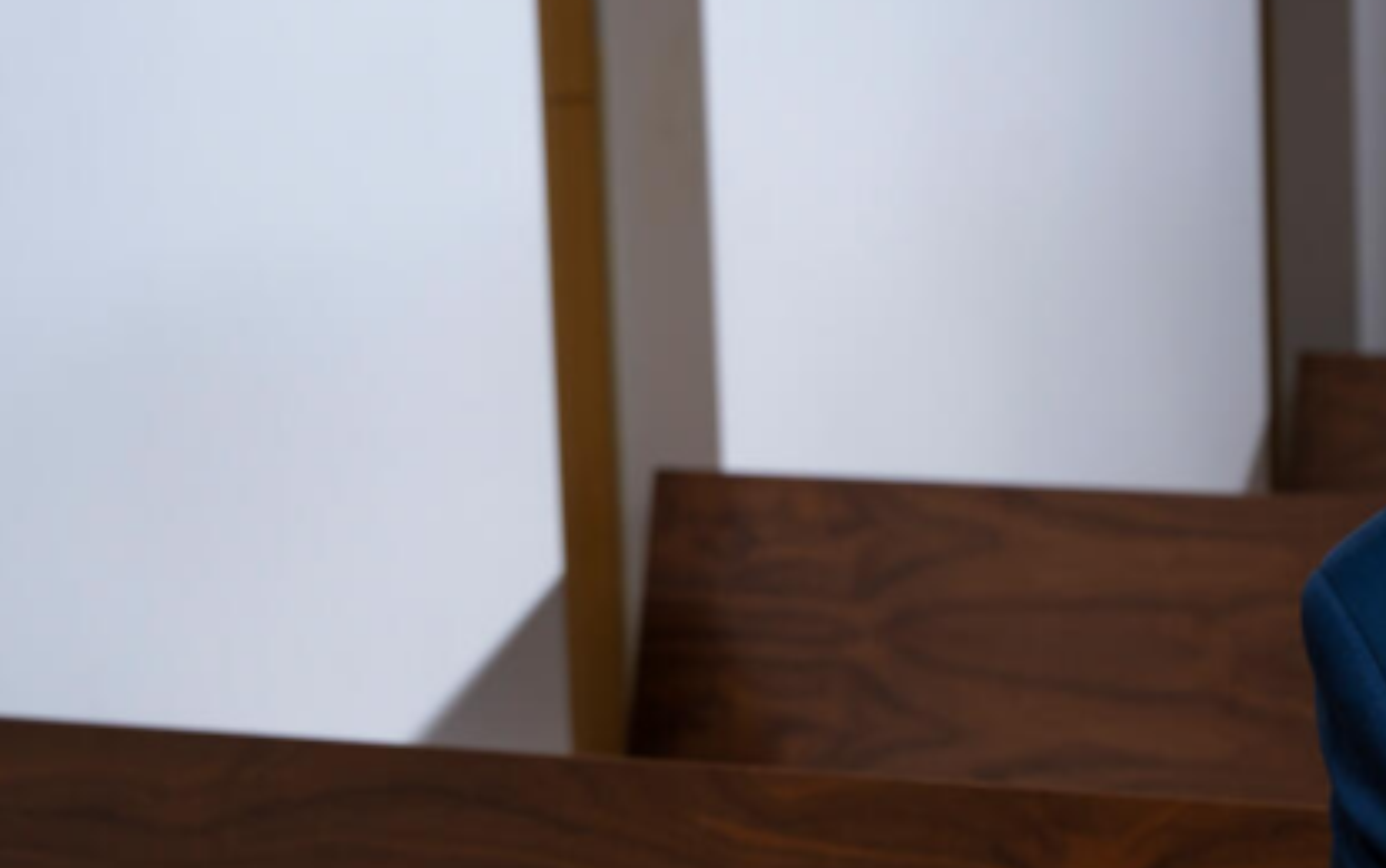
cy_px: 903
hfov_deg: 14.8
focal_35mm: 134
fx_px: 5065
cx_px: 1847
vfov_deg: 9.7
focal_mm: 39
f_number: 4.5
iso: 125
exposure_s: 1/160
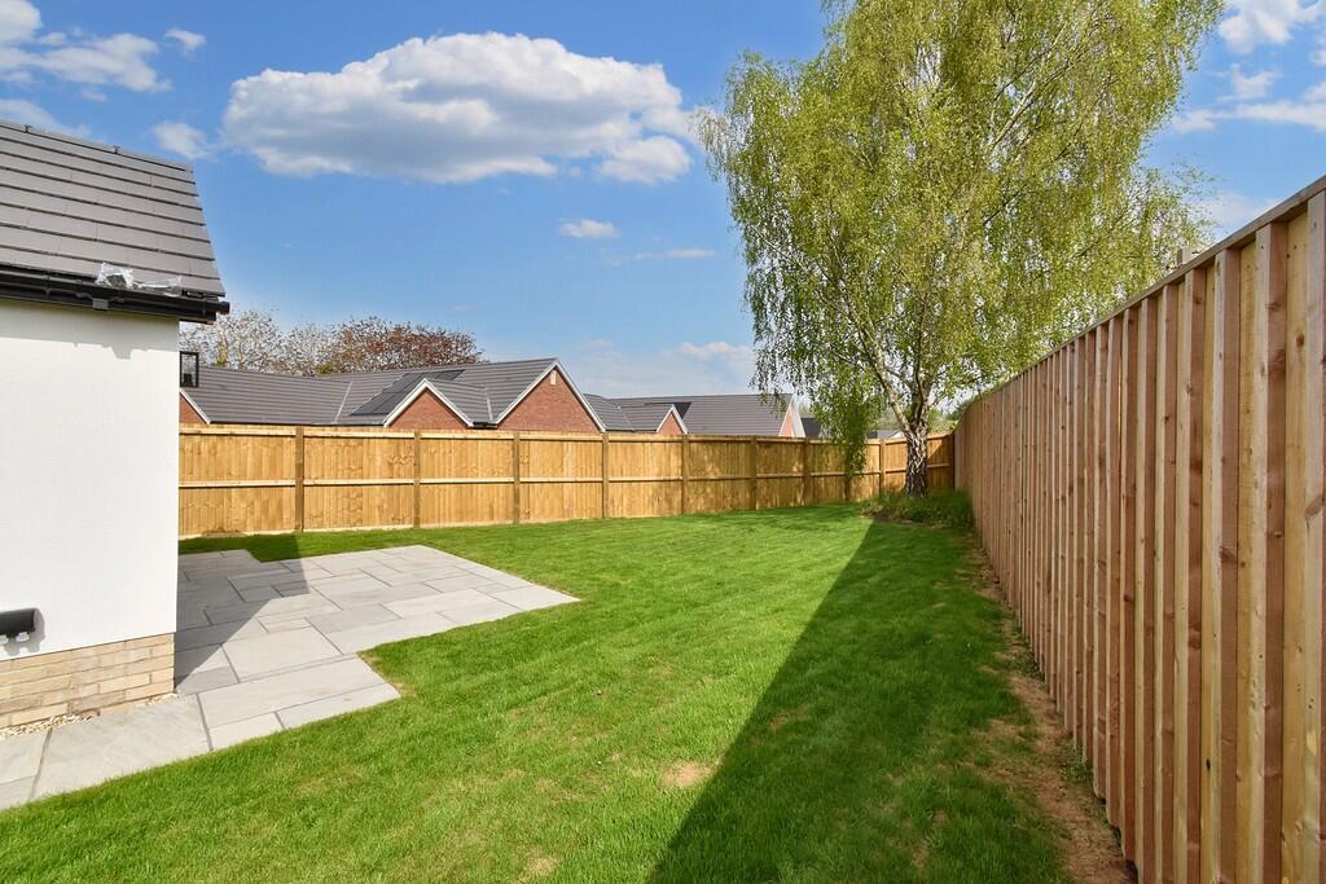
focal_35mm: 15
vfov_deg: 77.3
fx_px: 553
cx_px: 663
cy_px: 442
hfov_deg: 100.4
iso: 800
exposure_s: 1/800
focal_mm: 10
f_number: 14
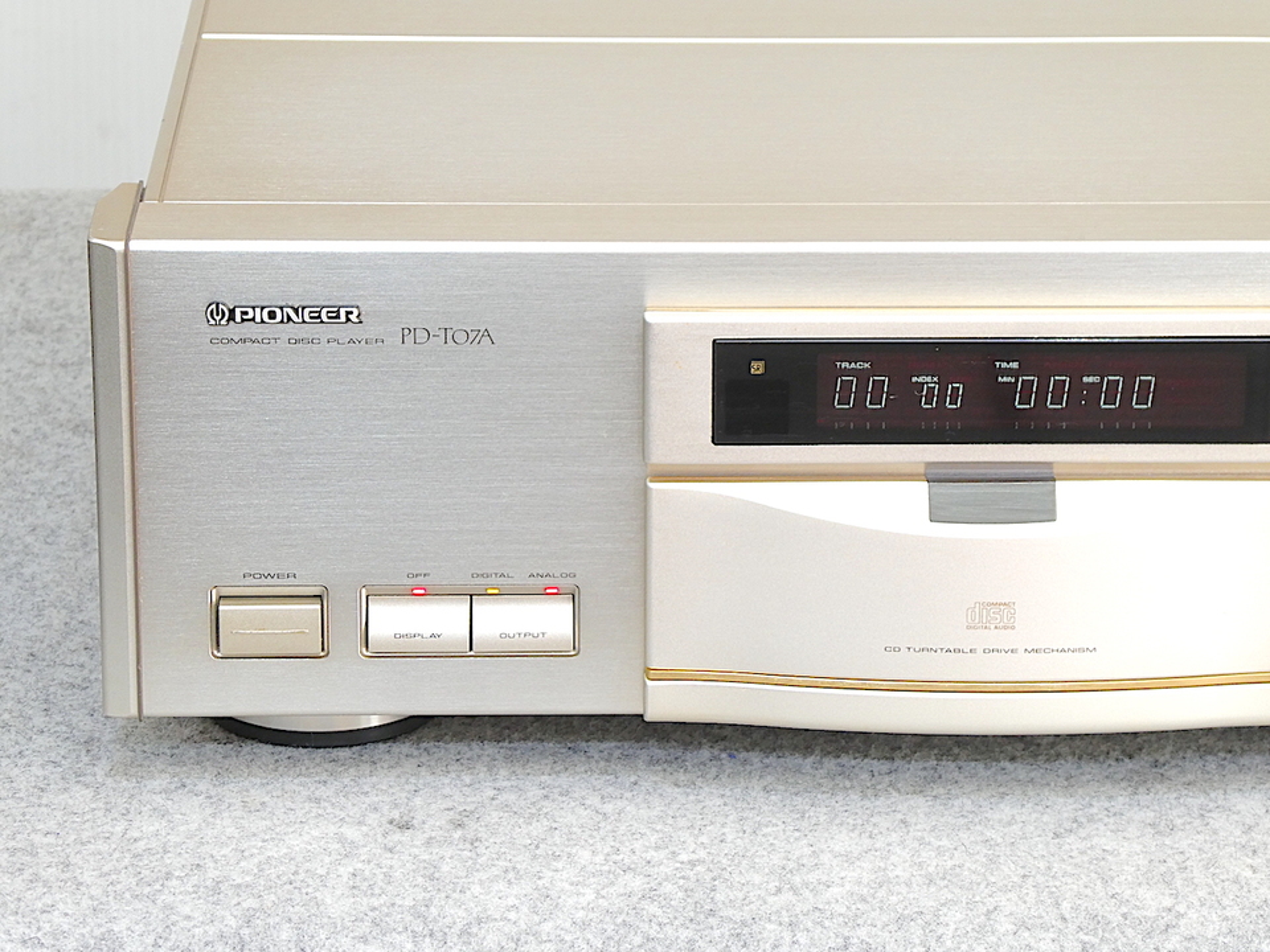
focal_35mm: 143
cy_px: 476
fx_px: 5246
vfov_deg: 10.4
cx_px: 635
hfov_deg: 13.8
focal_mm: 25.6
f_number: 5.4
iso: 200
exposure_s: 1/13
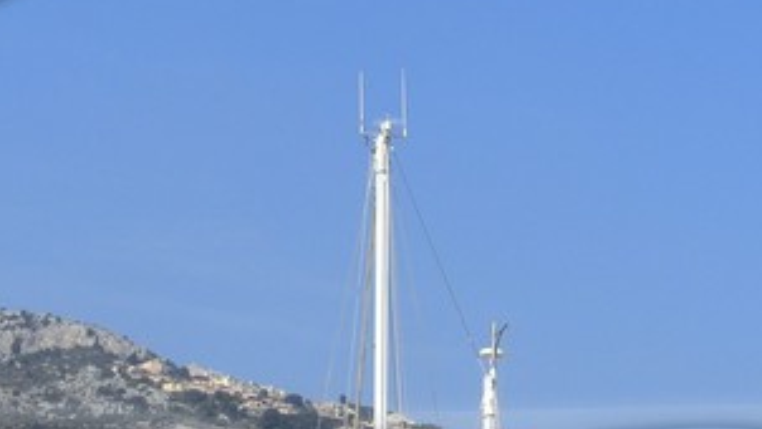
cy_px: 825
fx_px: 3476
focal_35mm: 172
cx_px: 416
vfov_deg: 6.9
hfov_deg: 12.5
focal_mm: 31
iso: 200
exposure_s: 1/320
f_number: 11
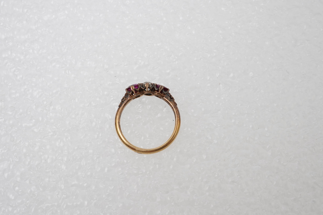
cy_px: 108
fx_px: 404
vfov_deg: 29.9
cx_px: 162
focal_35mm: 45
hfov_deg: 43.6
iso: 500
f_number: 22
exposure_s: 1/100
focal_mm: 30
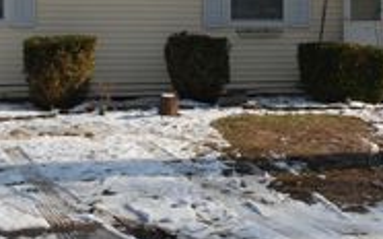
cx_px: 247
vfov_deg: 13.2
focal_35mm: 99
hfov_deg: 21.0
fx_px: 1033
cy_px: 65
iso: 100
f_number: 9
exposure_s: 1/200
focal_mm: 24
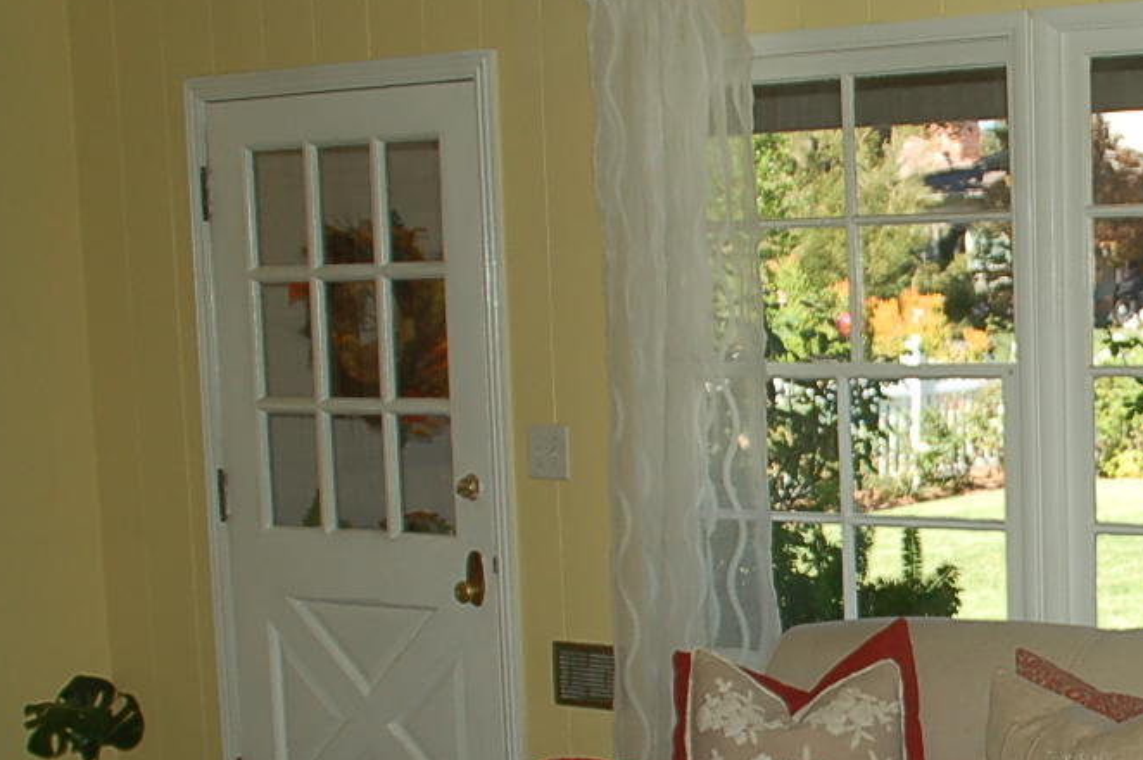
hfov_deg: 25.1
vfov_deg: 18.1
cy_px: 551
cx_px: 1250
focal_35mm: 75
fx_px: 2379
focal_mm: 22
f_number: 5.6
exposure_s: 1/500
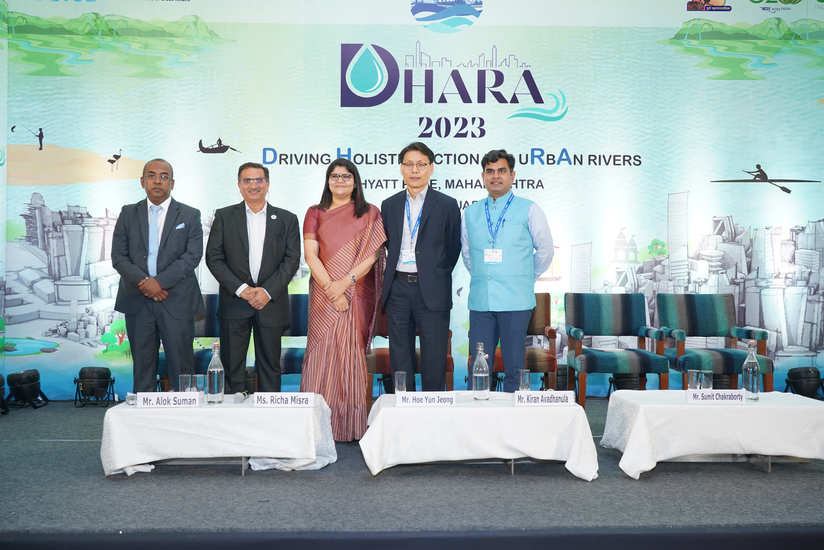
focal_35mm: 32
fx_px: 732
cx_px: 412
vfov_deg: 41.1
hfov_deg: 58.7
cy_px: 275
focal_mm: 32
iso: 800
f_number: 5.6
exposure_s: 1/125
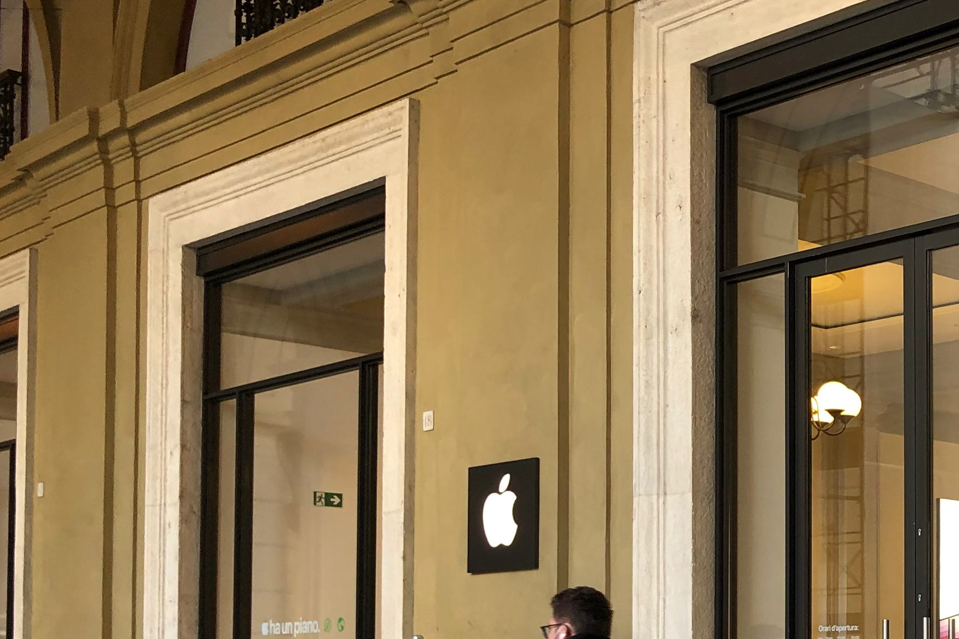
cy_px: 650
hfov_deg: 27.3
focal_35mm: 67
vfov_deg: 19.7
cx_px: 1085
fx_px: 1784
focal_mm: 4
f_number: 1.8
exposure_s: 1/50
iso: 25
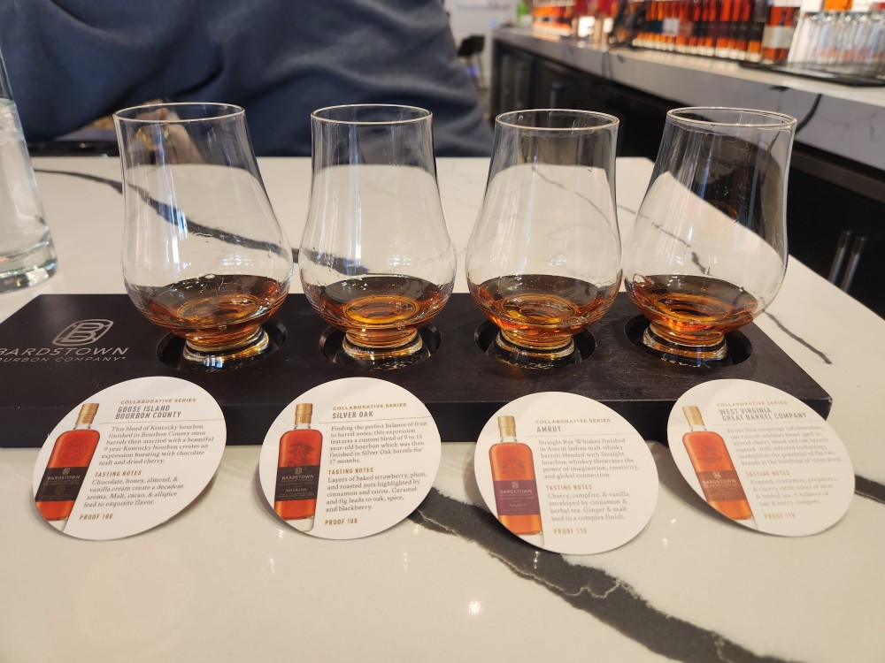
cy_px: 332
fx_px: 588
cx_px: 442
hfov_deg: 73.9
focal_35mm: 23
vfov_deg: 58.9
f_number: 1.8
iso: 125
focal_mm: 5.4
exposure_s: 1/120
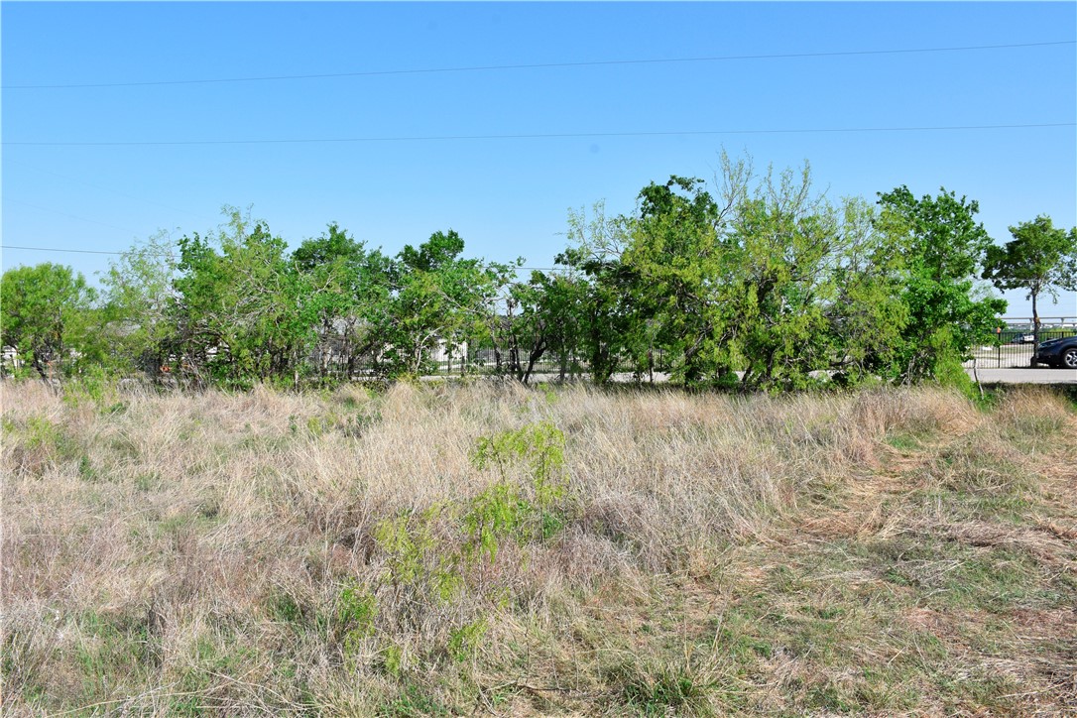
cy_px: 359
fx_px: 808
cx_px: 538
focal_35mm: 27
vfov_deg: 47.9
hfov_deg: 67.4
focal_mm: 18
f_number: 13
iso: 640
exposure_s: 1/640
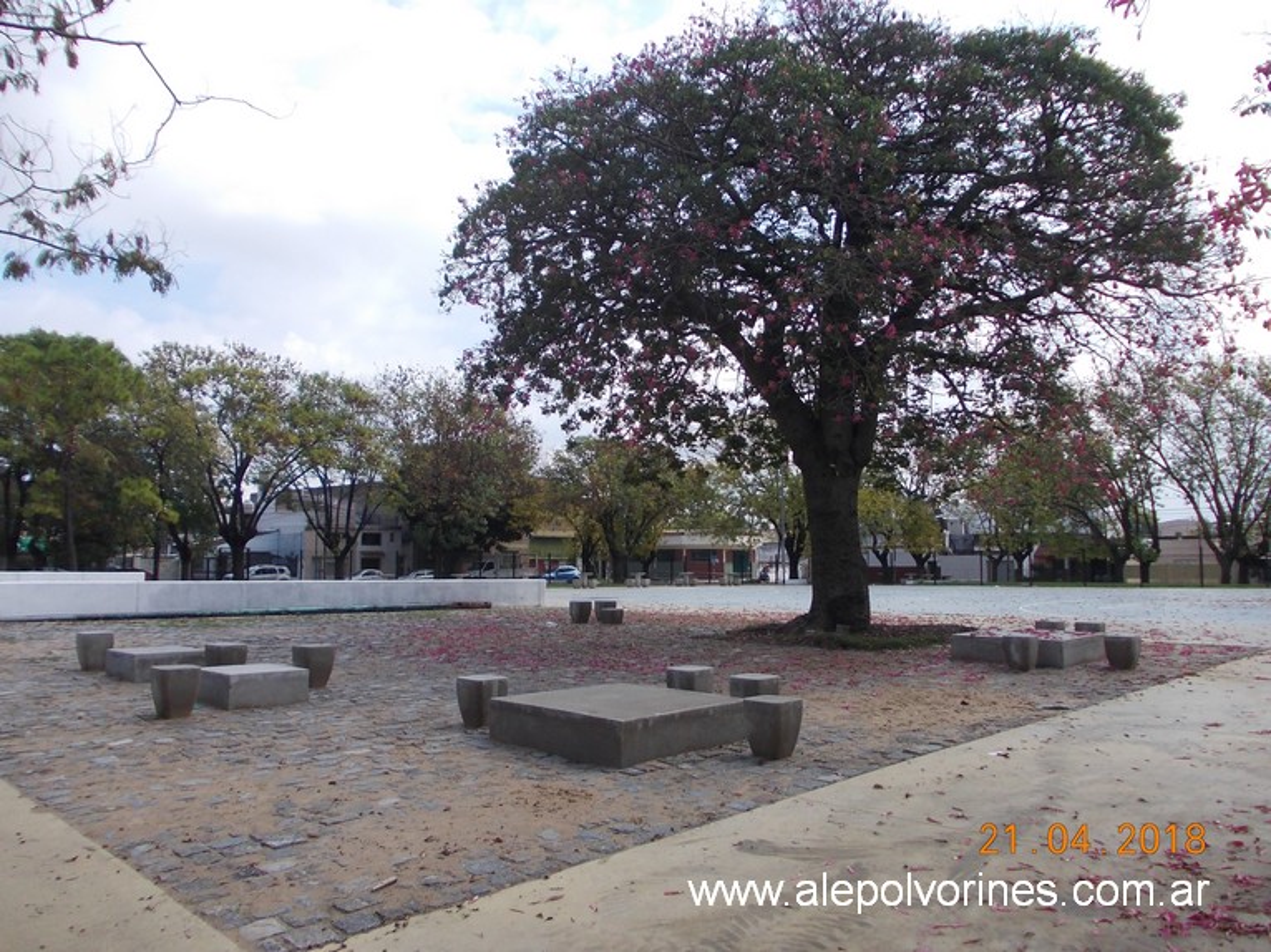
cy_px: 476
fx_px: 1028
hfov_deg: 63.5
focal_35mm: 28
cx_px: 636
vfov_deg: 49.7
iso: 80
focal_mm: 4
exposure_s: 1/250
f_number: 5.4
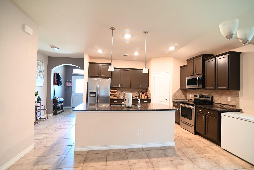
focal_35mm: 16
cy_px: 85
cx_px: 127
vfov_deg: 73.8
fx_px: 113
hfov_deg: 96.7
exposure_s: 1/20
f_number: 2.8
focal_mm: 16
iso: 640
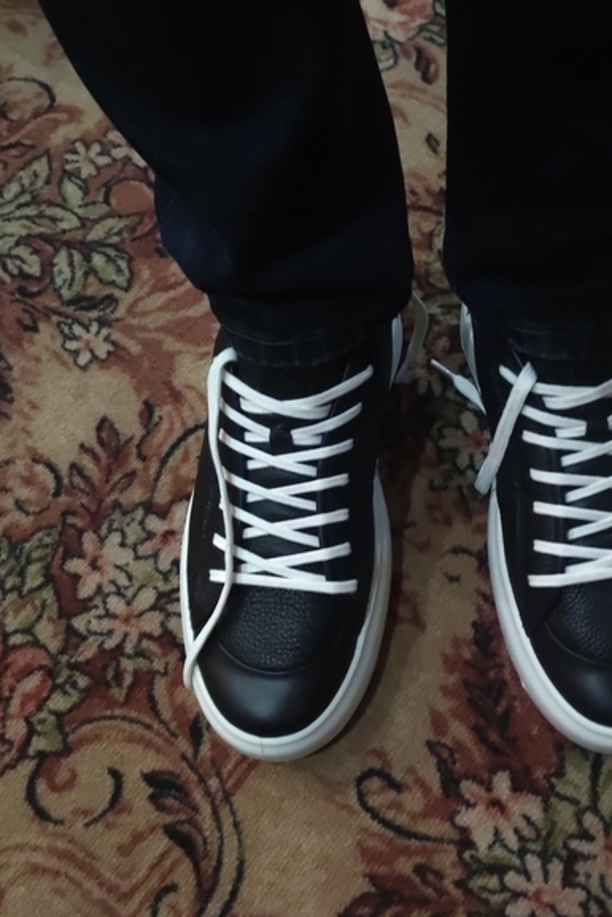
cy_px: 497
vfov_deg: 53.1
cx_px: 399
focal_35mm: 36
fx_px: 917
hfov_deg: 36.6
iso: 4687
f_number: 1.75
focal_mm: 4.77
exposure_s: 1/17
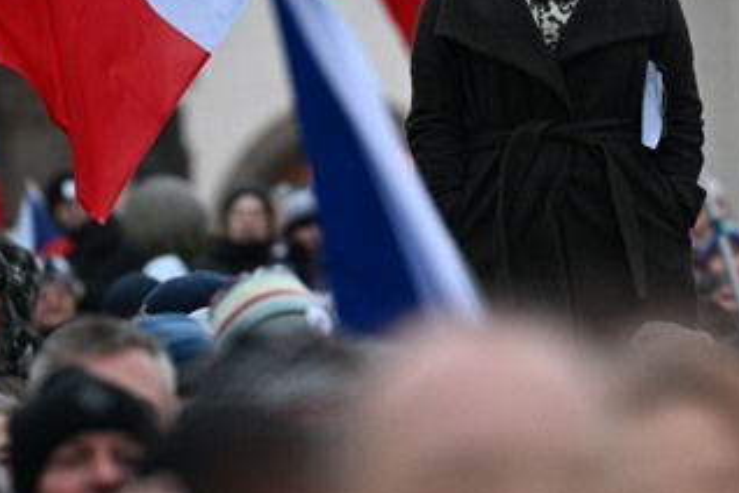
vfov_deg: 3.2
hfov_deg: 4.7
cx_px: 588
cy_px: 19
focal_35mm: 434
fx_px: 8908
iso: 3200
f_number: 3.5
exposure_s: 1/800
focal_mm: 200
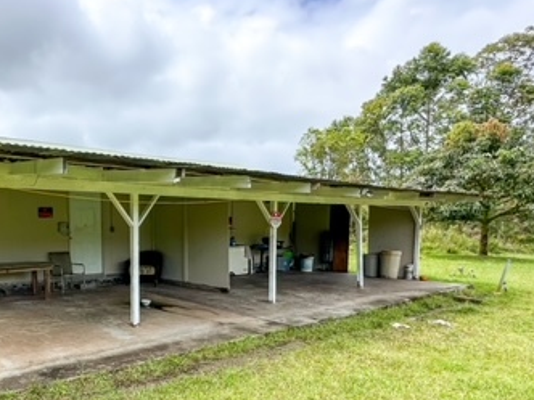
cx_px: 114
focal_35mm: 27
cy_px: 265
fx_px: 417
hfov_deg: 60.6
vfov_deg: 50.5
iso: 40
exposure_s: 1/900
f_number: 2.2
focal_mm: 2.22
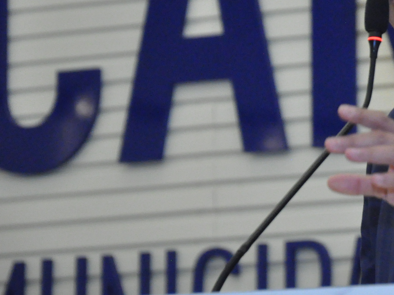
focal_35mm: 345
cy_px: 35
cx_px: 434
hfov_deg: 5.7
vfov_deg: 4.3
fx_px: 3929
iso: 3200
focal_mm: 105
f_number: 5.6
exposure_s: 1/125
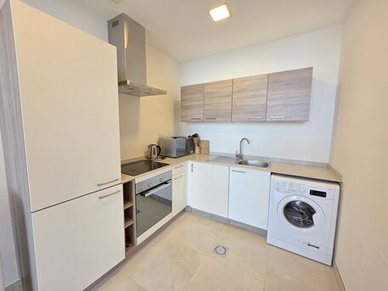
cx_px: 194
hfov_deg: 106.2
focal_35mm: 13
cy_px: 146
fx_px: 146
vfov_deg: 89.9
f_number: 1.9
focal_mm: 2.2
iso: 125
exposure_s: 1/100
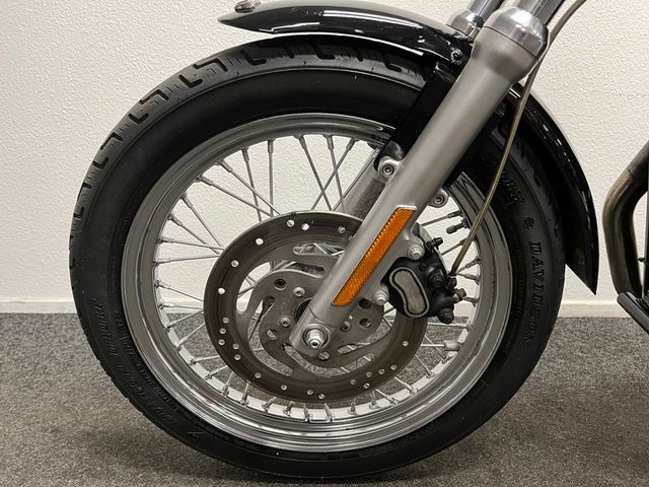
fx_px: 487
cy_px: 244
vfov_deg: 53.1
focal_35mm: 26
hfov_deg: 67.3
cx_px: 324
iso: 200
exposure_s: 1/50
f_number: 1.6
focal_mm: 5.1
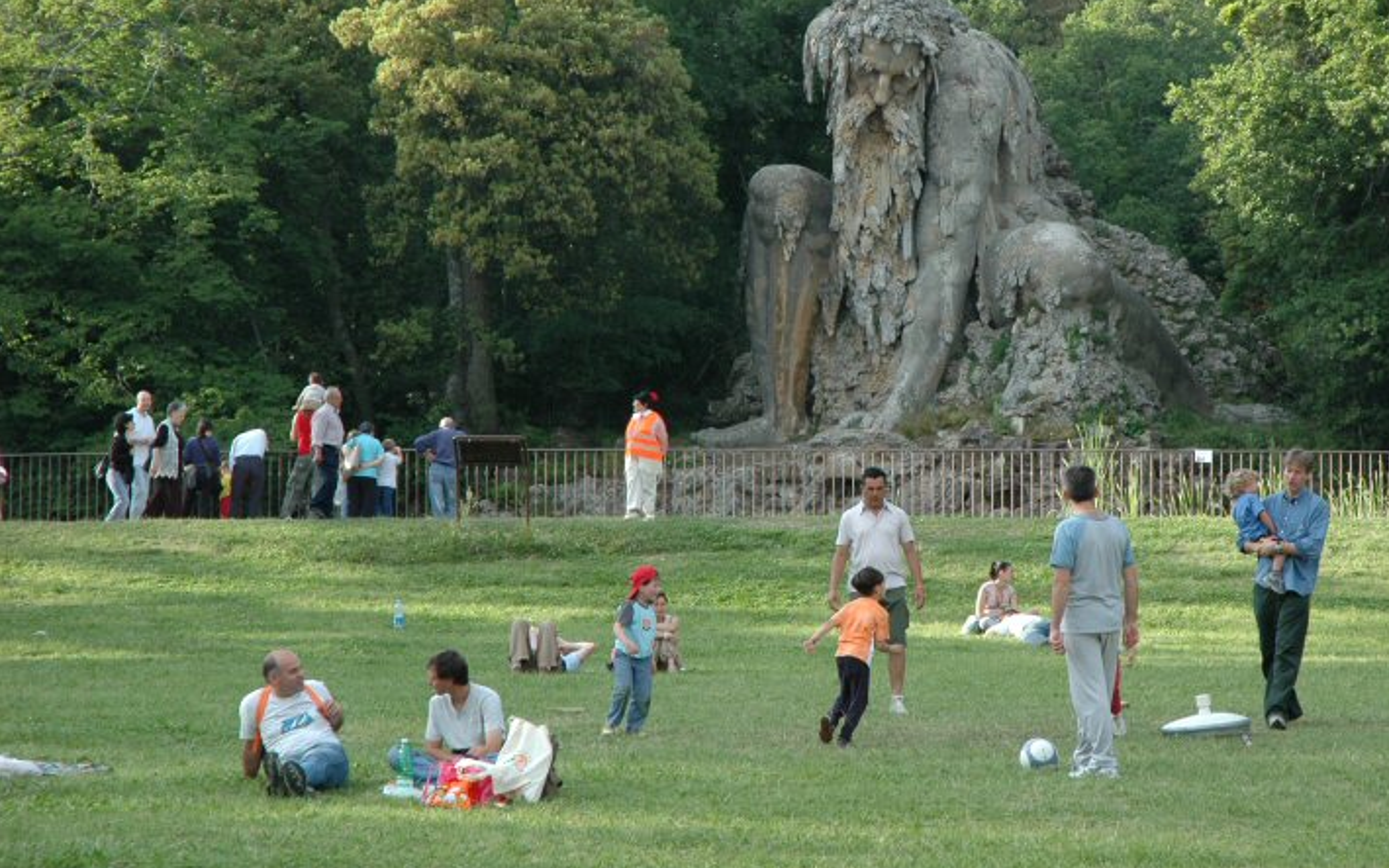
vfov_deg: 9.6
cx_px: 882
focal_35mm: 136
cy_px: 333
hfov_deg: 15.3
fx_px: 5148
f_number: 6.3
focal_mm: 70
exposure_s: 1/160
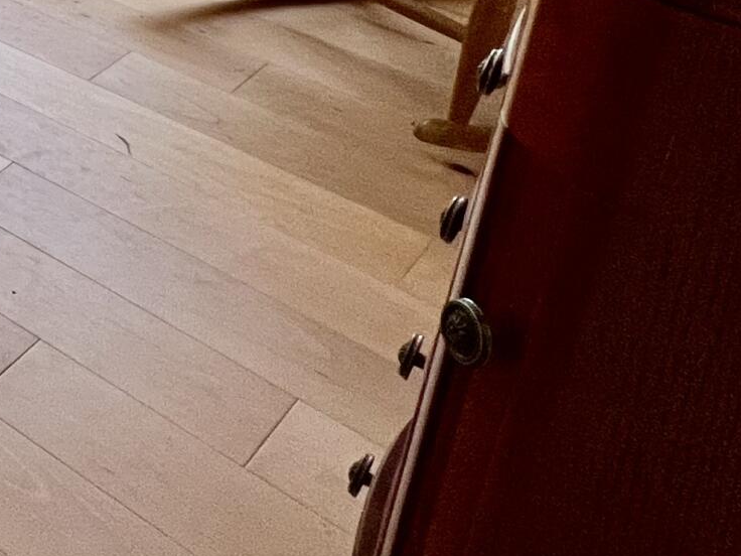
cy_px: -377
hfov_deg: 19.9
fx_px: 1135
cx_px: -712
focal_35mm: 53
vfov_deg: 21.1
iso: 160
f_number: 1.8
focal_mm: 1.57
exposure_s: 1/120
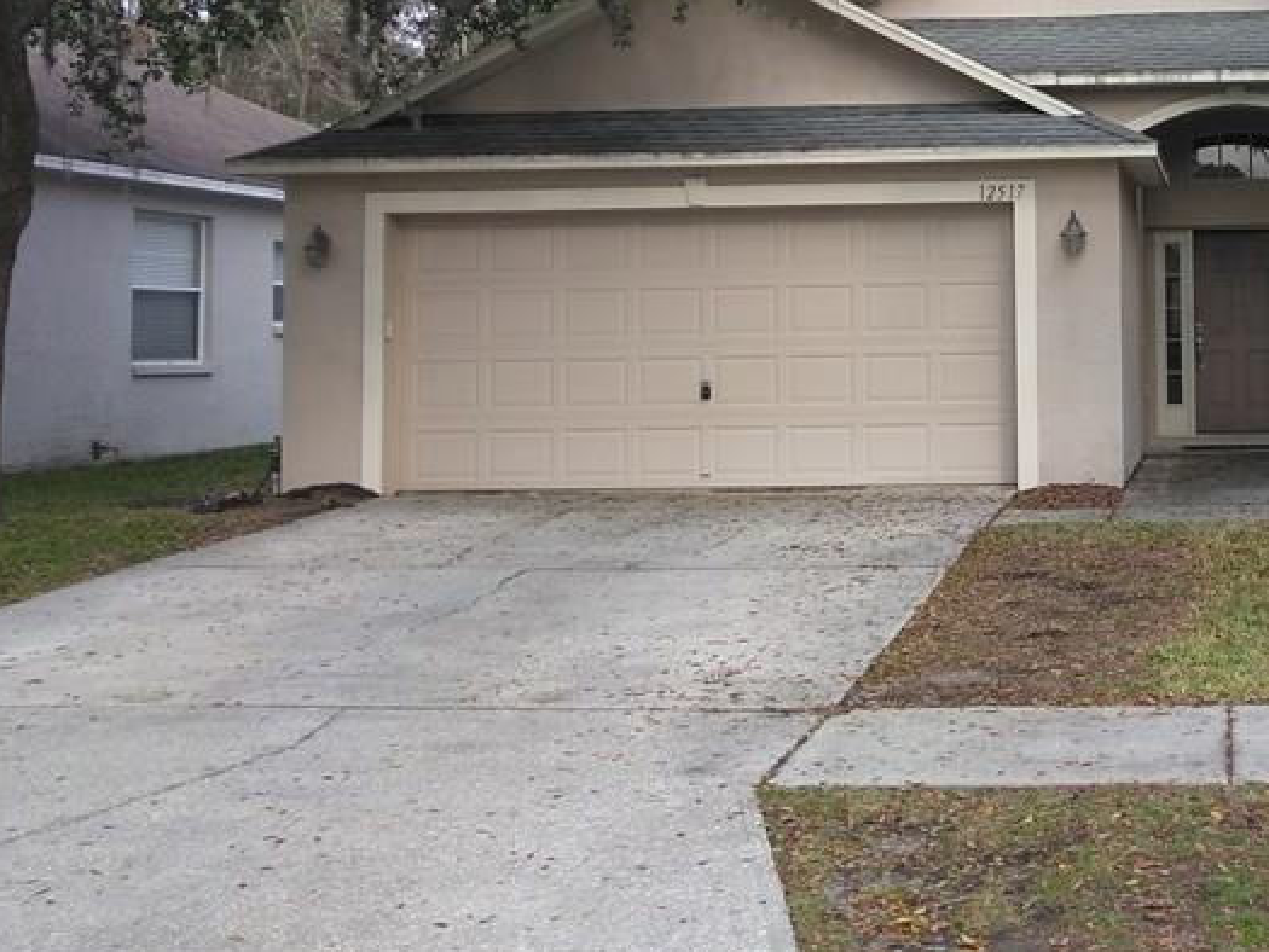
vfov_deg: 36.3
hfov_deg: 44.4
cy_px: 288
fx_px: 1430
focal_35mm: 39
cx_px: 1095
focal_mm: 3.46
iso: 100
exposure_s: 1/187
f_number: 2.2
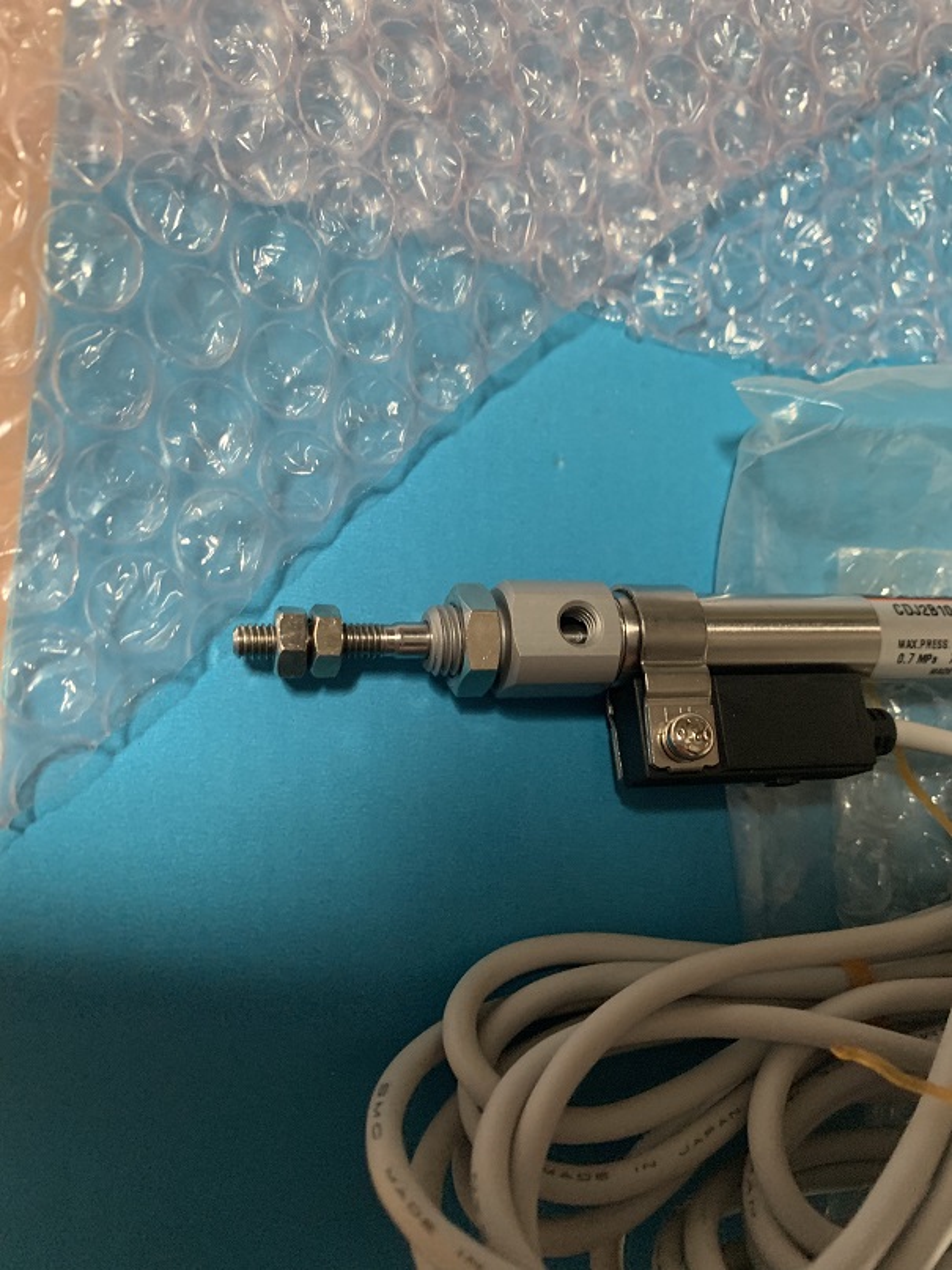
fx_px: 954
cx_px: 476
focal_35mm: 26
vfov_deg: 67.3
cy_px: 635
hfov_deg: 53.1
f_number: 1.8
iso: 400
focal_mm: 4.25
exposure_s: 1/58
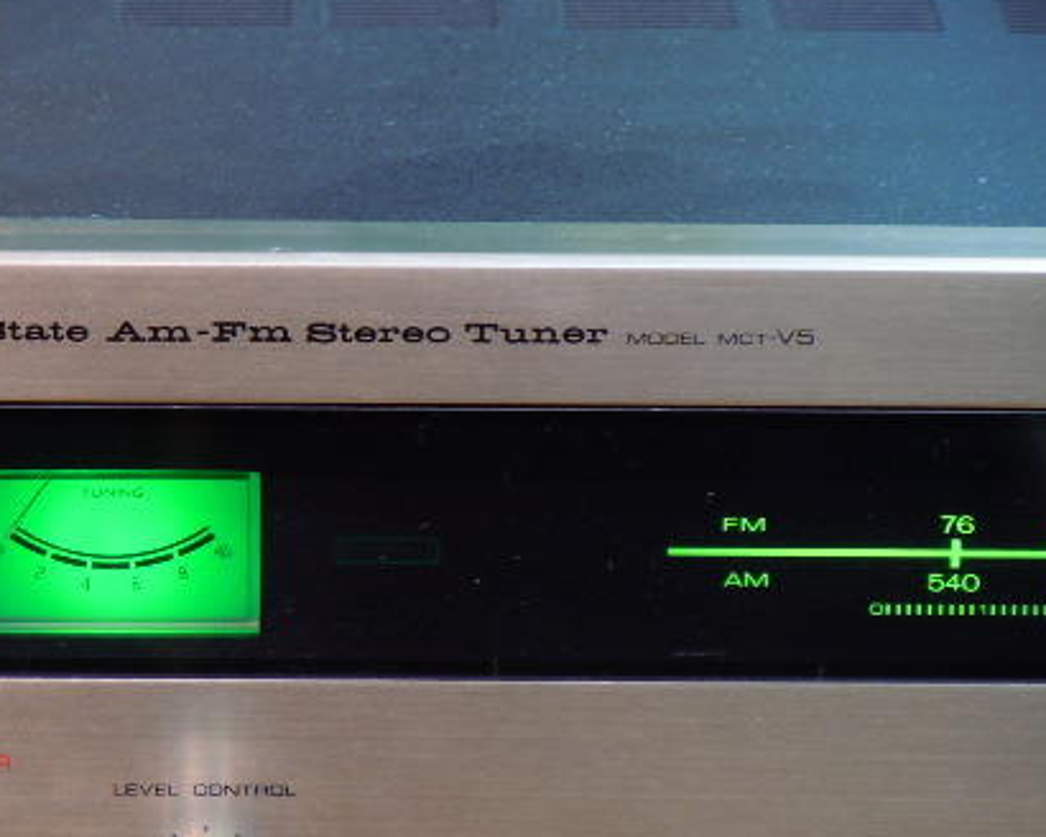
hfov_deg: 6.3
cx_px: 255
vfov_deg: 5.1
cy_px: 595
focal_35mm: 305
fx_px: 9442
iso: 100
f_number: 4.7
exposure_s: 1/1.6
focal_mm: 36
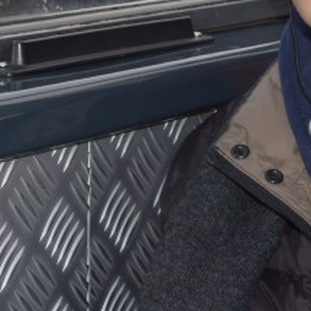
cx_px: -52
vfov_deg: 9.4
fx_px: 1850
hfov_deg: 9.5
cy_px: -137
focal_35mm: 182
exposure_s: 1/125
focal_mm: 30
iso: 160
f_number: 5.6
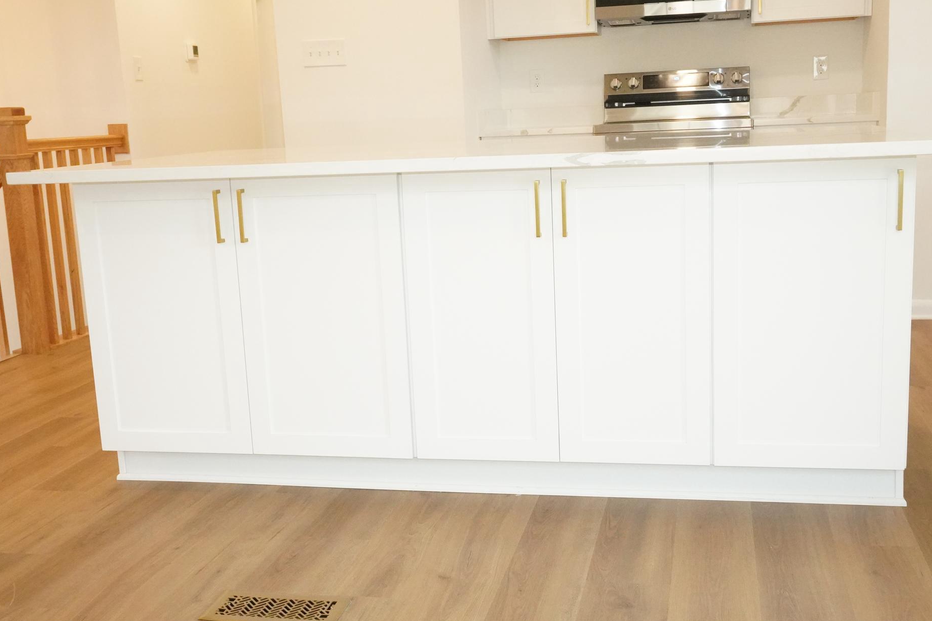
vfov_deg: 32.2
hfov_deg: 46.8
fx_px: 1076
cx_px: 481
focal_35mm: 42
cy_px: 318
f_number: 10
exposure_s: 1/160
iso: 8000
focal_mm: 25
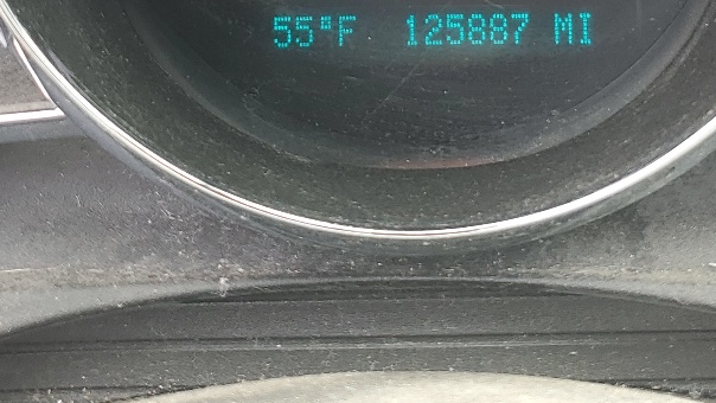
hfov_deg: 28.2
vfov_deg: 15.3
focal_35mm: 75
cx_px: 420
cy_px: -141
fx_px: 1424
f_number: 1.5
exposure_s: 1/125
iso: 50
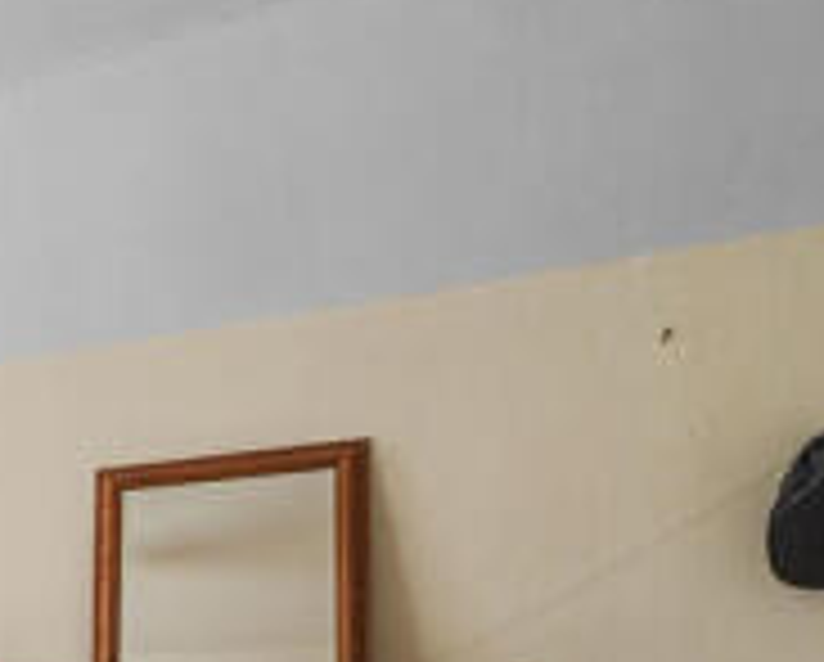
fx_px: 1148
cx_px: -428
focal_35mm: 47
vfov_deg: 29.0
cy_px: 734
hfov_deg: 27.0
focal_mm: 14
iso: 400
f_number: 8
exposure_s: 1
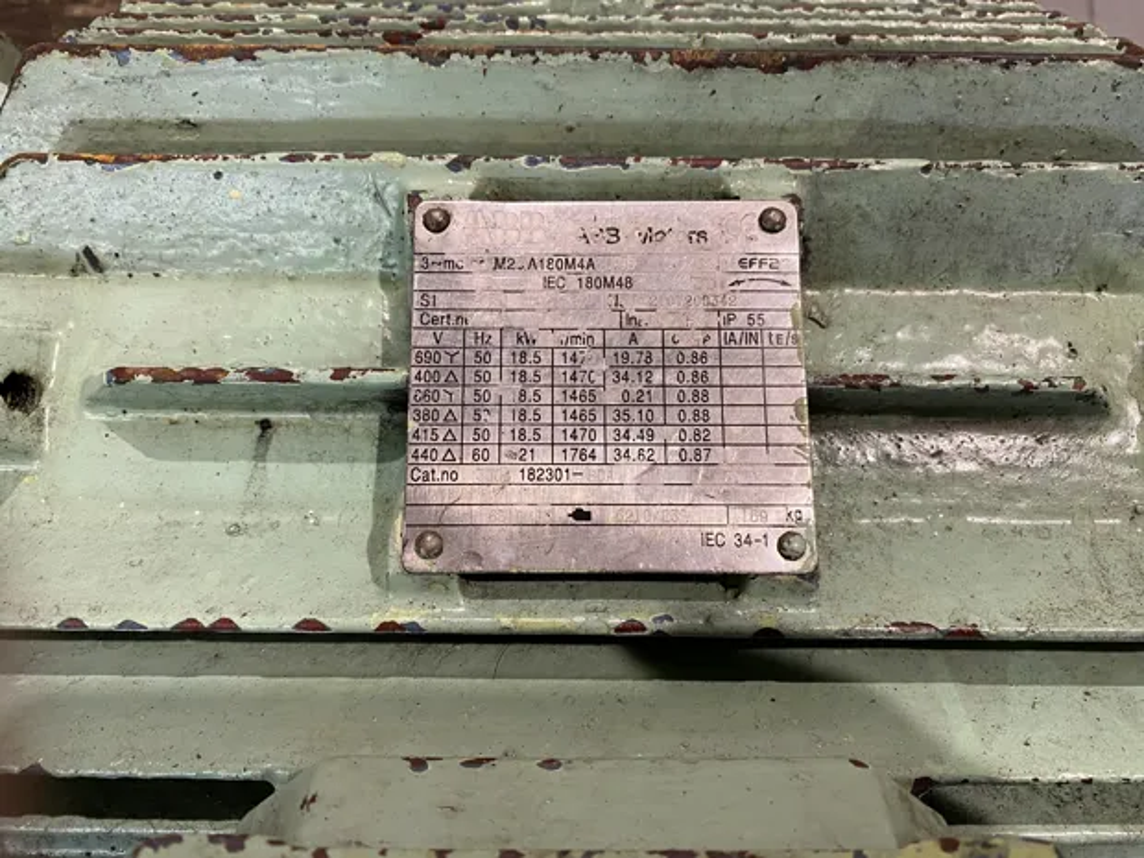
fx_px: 859
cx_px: 572
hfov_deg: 67.3
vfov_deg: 53.1
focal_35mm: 26
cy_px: 429
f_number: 1.8
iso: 160
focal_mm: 4.25
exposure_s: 1/50
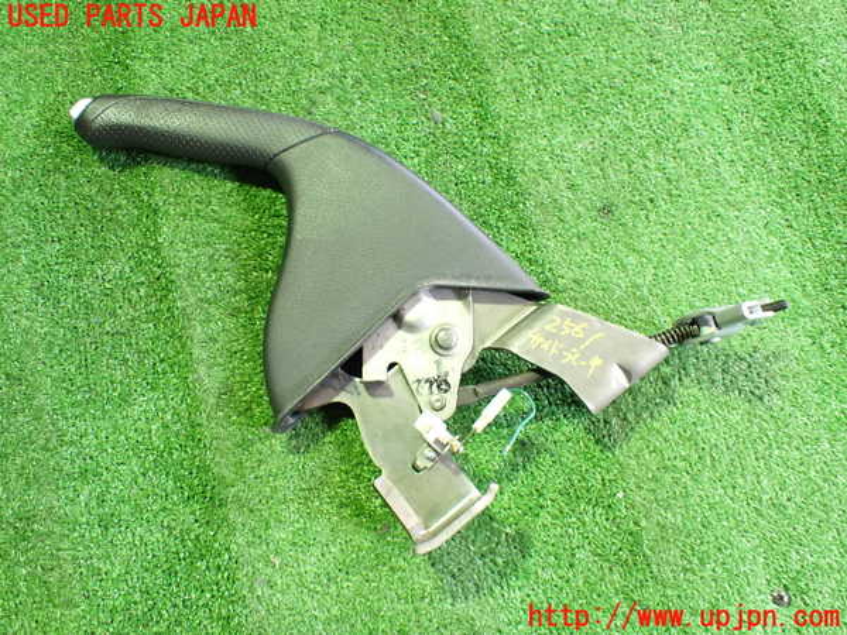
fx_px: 734
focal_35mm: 30
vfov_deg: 46.8
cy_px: 318
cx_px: 424
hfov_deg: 60.0
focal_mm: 5.4
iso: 800
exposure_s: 1/30
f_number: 2.3
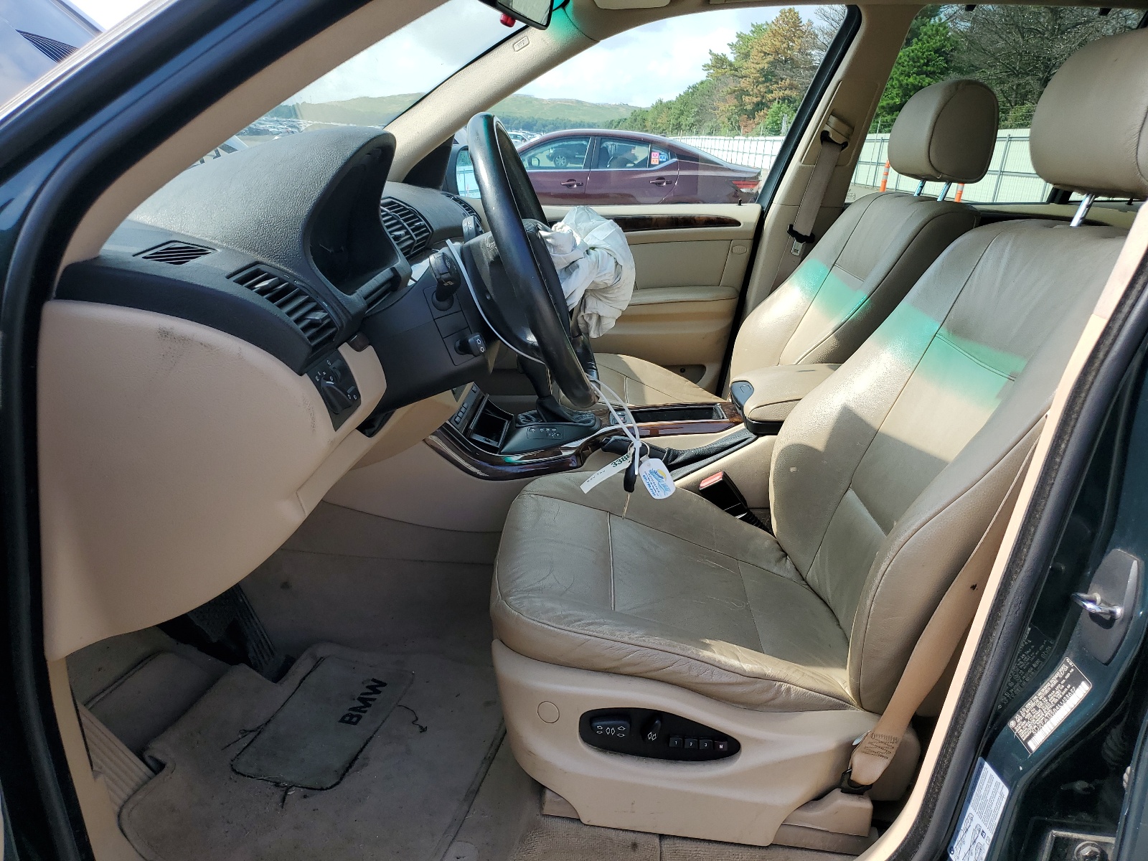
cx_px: 574
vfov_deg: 53.1
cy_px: 430
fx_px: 862
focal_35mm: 26
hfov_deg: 67.3
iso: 50
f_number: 1.5
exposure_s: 1/1111
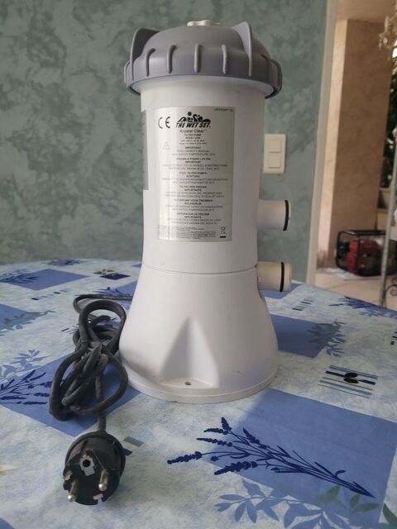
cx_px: 198
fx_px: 398
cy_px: 264
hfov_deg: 53.1
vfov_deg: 67.3
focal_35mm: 26
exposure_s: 1/50
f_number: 1.8
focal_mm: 5.4
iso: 640
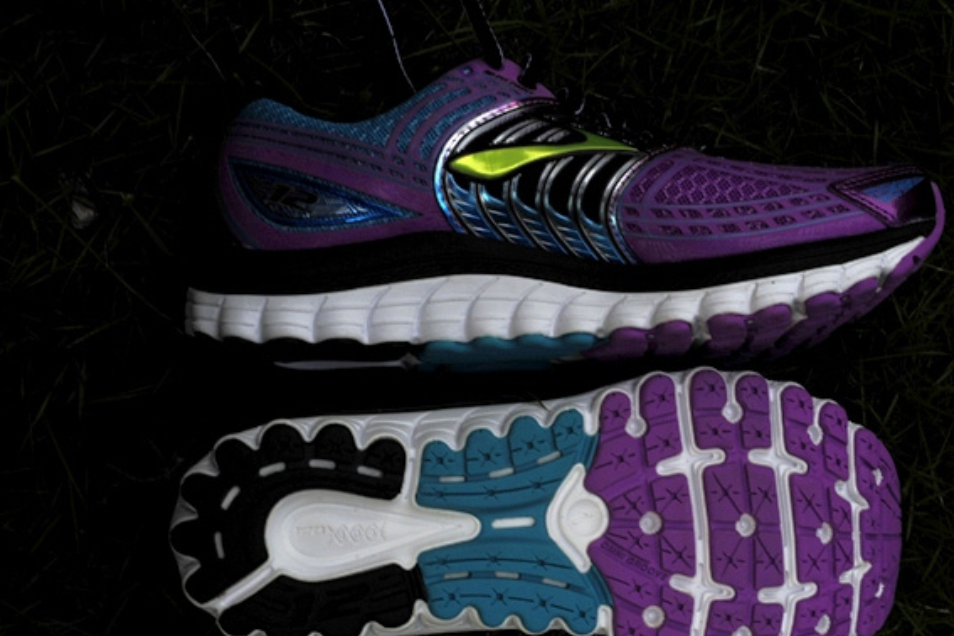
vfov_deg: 21.2
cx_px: 549
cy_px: 358
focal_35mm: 64
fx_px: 1696
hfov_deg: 31.4
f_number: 22
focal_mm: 55
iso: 640
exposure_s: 1/25
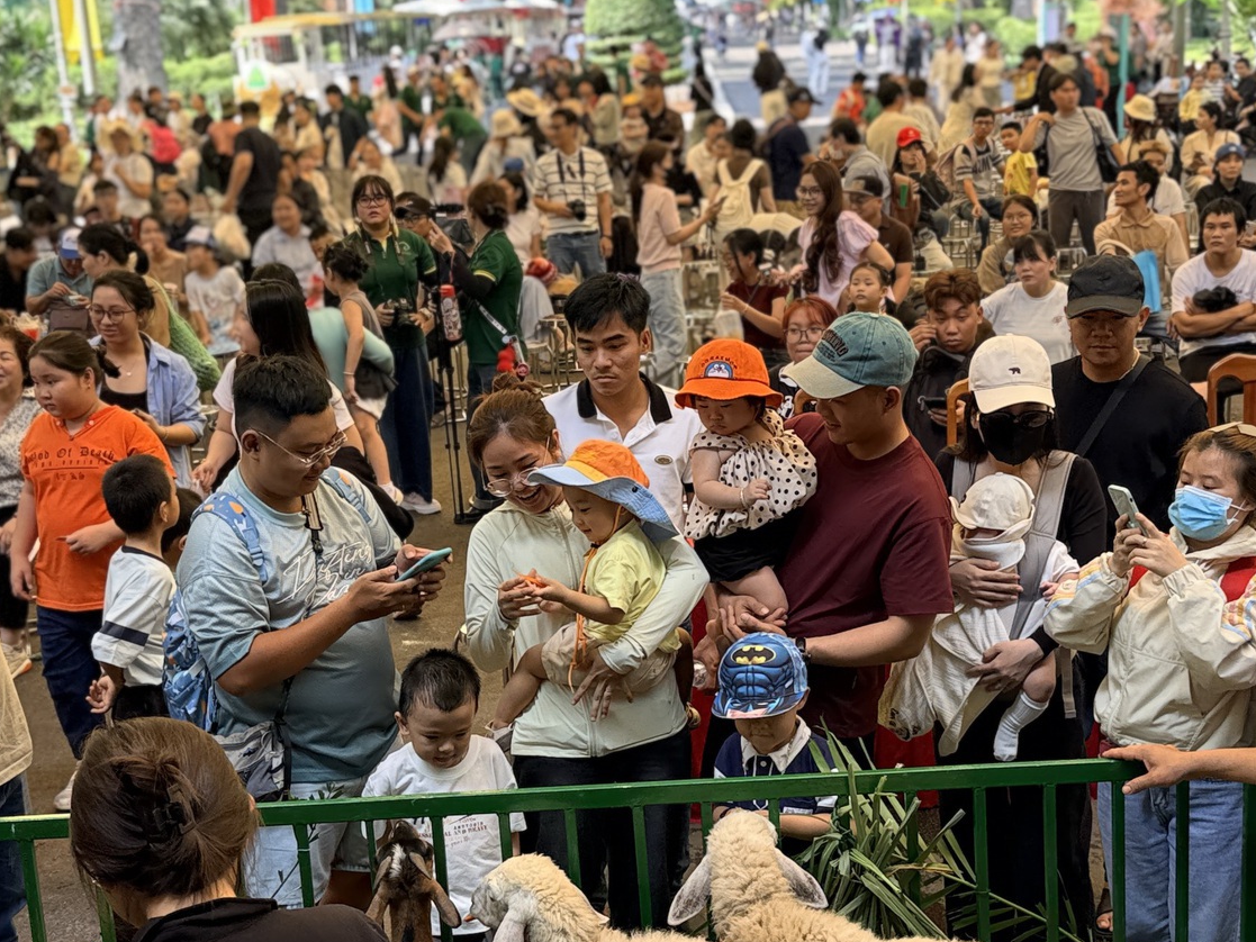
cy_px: 554
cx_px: 647
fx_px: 1996
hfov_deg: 34.9
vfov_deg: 26.5
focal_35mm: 55
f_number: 1.78
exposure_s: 1/317
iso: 100
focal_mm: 6.76
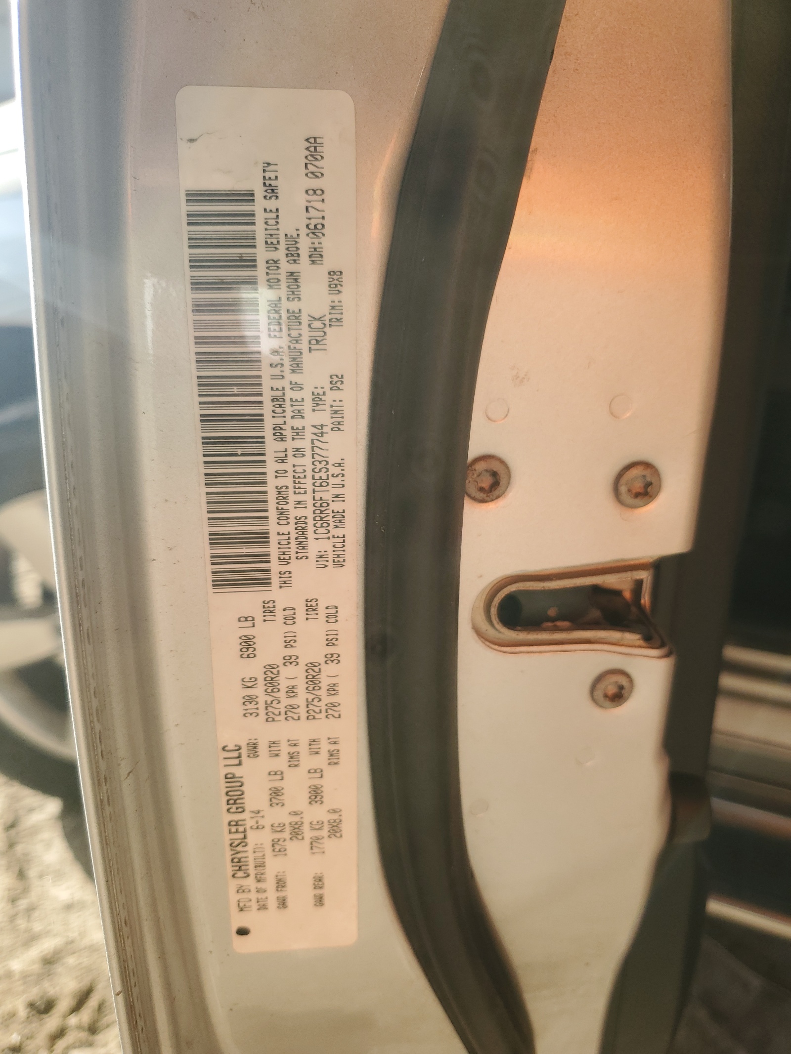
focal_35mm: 26
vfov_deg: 67.3
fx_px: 792
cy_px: 527
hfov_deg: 53.1
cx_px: 396
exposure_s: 1/455
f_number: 1.5
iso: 50
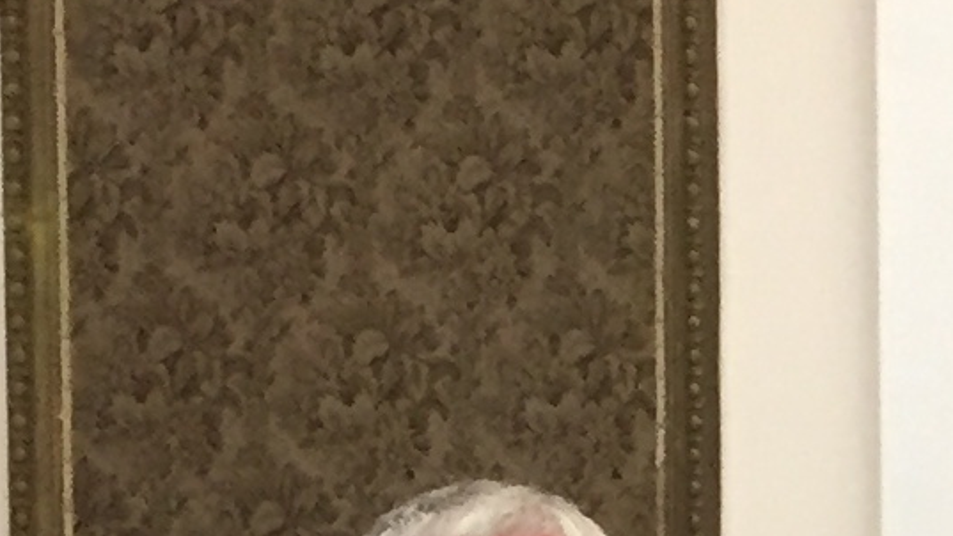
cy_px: 1097
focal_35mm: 192
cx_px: 1906
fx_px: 4852
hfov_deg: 10.3
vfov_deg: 6.1
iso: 200
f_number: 2.2
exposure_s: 1/30
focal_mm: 4.15
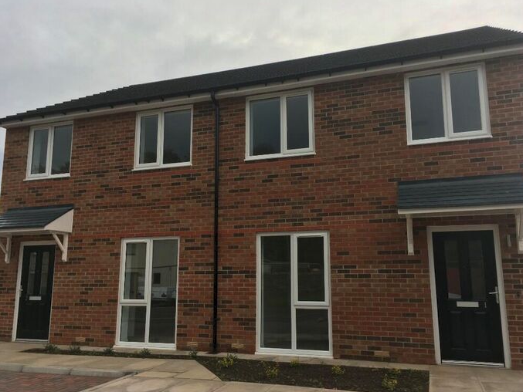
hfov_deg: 59.9
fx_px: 453
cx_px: 269
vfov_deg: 46.8
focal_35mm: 30
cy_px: 199
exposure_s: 1/379
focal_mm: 4.15
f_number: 2.2
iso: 25
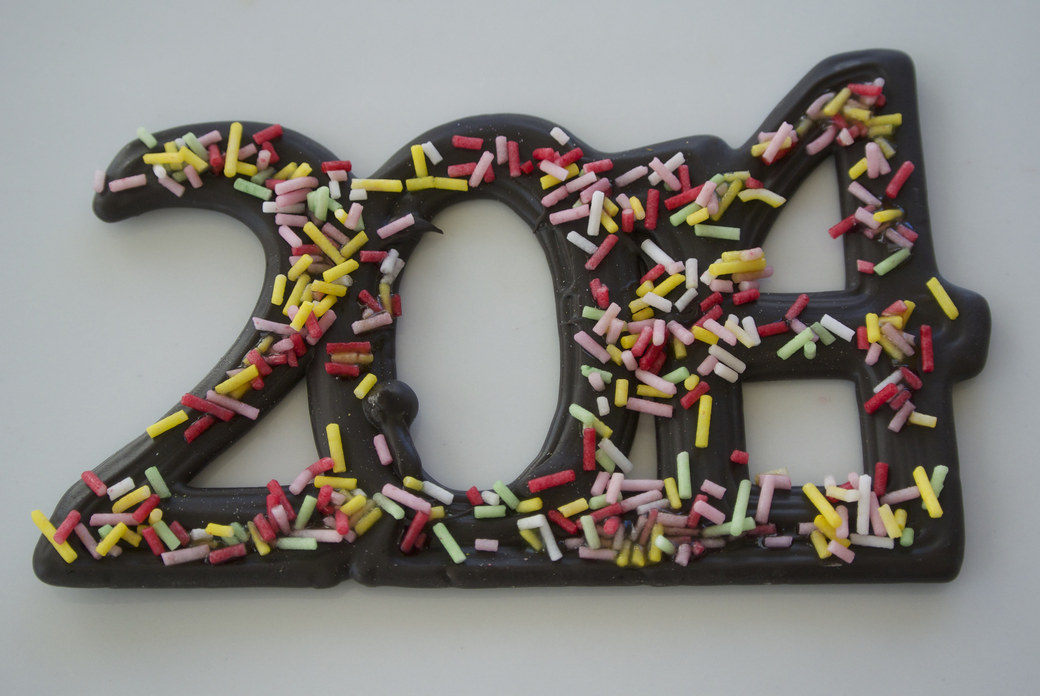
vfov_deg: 21.6
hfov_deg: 31.9
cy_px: 348
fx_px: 1822
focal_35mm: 63
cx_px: 520
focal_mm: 23.6
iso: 200
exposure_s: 1/100
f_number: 5
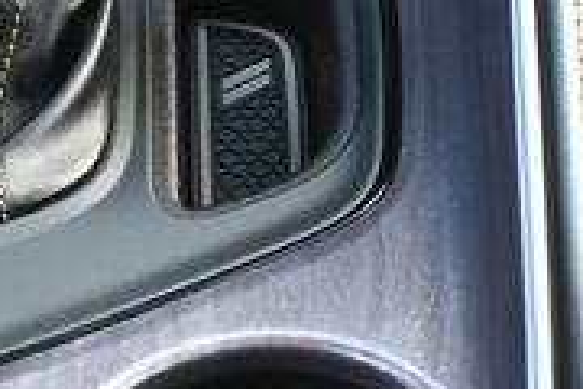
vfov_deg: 7.3
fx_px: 3025
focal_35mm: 187
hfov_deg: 11.0
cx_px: 143
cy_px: -165
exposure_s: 1/125
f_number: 5.3
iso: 2500
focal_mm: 35
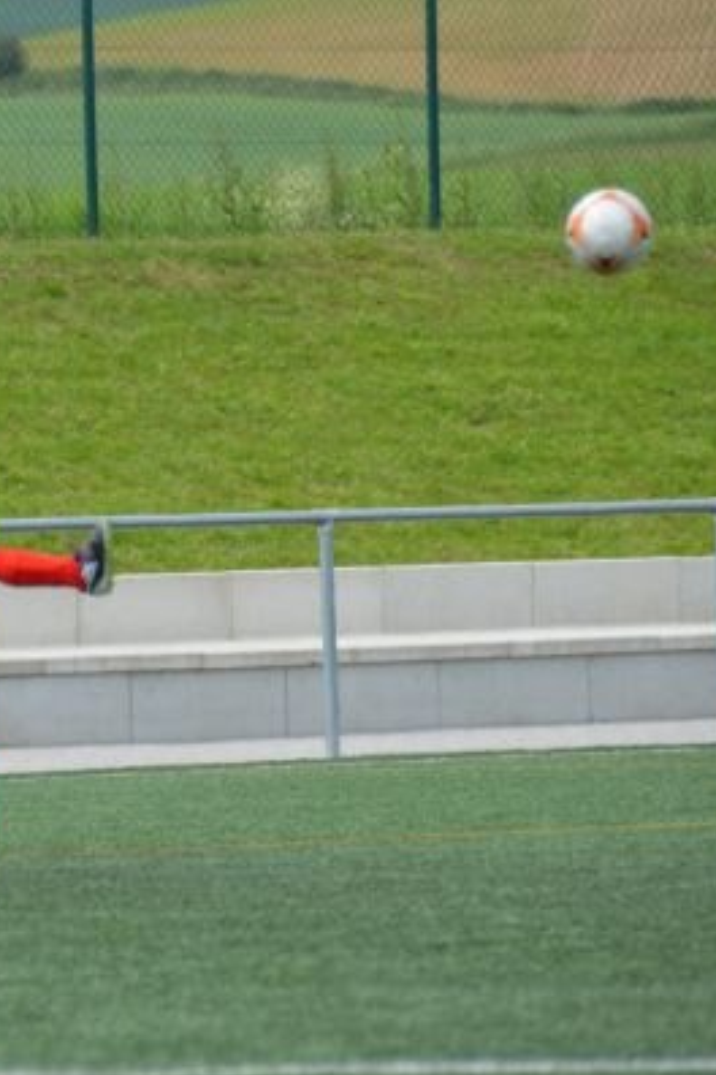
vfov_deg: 4.5
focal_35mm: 454
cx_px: 84
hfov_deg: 3.0
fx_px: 13543
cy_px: 539
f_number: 5.6
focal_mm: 200
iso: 400
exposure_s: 1/1250
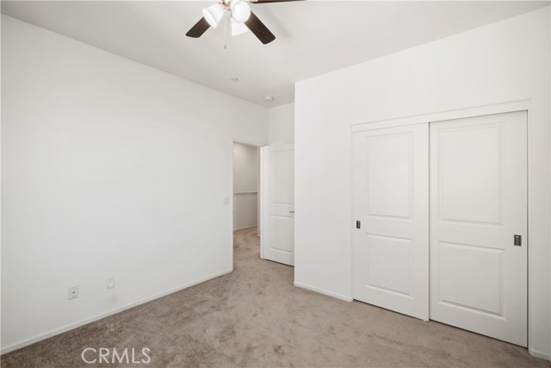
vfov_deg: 73.8
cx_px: 276
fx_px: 245
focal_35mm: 16
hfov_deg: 96.7
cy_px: 184
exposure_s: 6
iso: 40
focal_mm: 16
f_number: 22
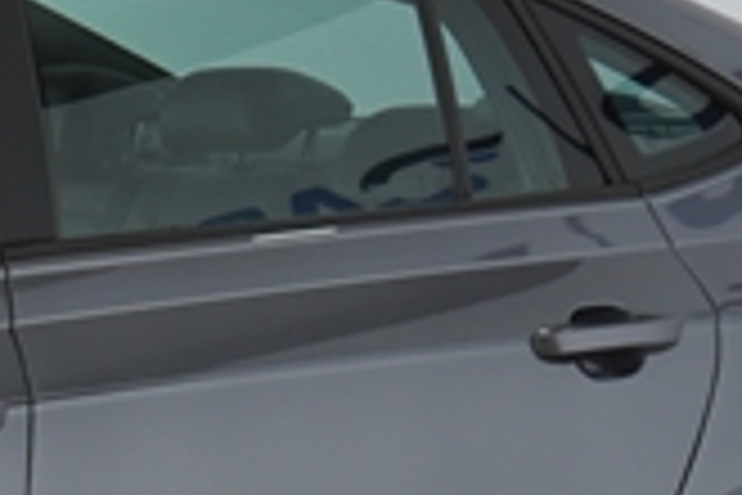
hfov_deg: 7.1
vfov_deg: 4.9
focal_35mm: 279
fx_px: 5750
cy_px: 574
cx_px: -711
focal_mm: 30
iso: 100
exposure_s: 1/80
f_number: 4.5
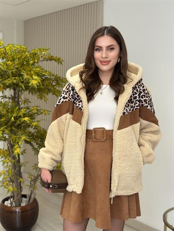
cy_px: 116
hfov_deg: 30.3
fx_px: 322
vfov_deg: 39.6
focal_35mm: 48
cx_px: 87
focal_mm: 6.86
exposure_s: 1/283
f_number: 1.78
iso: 80
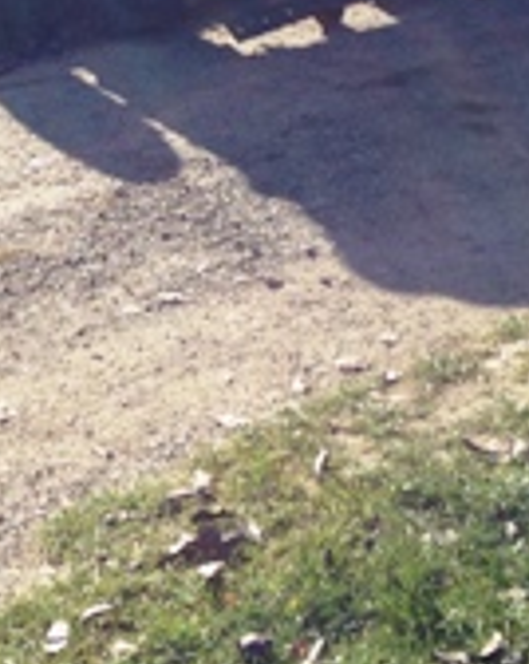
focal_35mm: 123
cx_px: 55
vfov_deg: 15.1
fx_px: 2412
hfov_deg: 12.4
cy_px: -142
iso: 50
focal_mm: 4.12
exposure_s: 1/861
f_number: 2.4
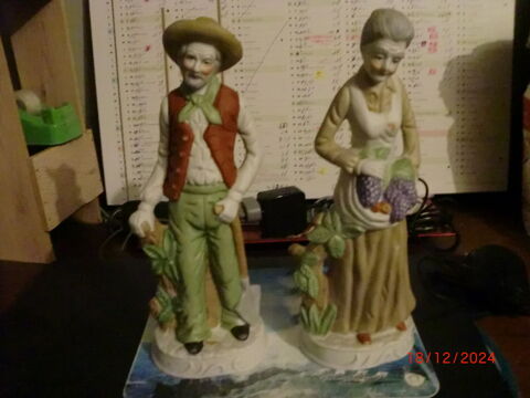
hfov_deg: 52.6
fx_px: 536
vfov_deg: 40.7
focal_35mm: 35
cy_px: 199
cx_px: 265
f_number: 3.1
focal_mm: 6.3
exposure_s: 1/50
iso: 1600
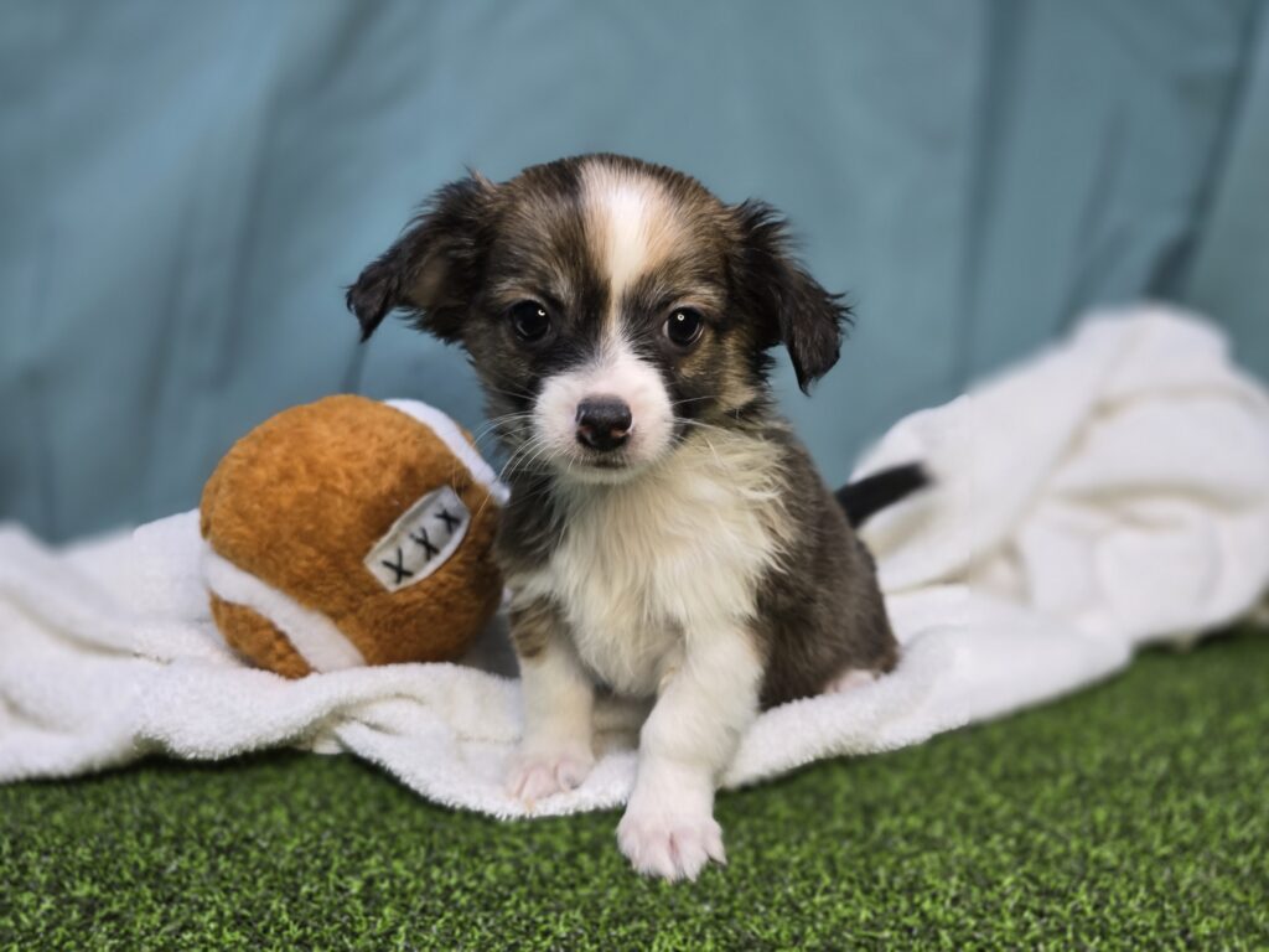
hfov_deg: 73.9
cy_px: 476
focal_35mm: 23
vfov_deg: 58.9
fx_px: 843
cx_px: 634
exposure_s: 1/120
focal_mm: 6.3
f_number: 1.7
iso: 80
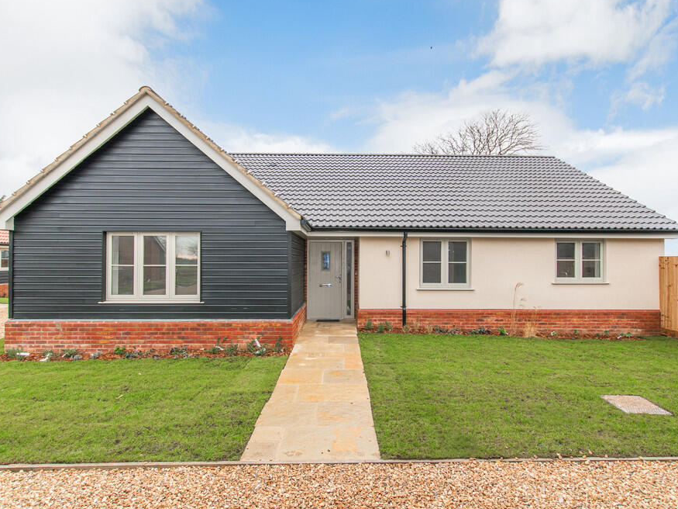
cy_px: 255
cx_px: 349
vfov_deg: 69.9
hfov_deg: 86.0
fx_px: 364
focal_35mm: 19
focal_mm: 11
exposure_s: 1/200
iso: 125
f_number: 5
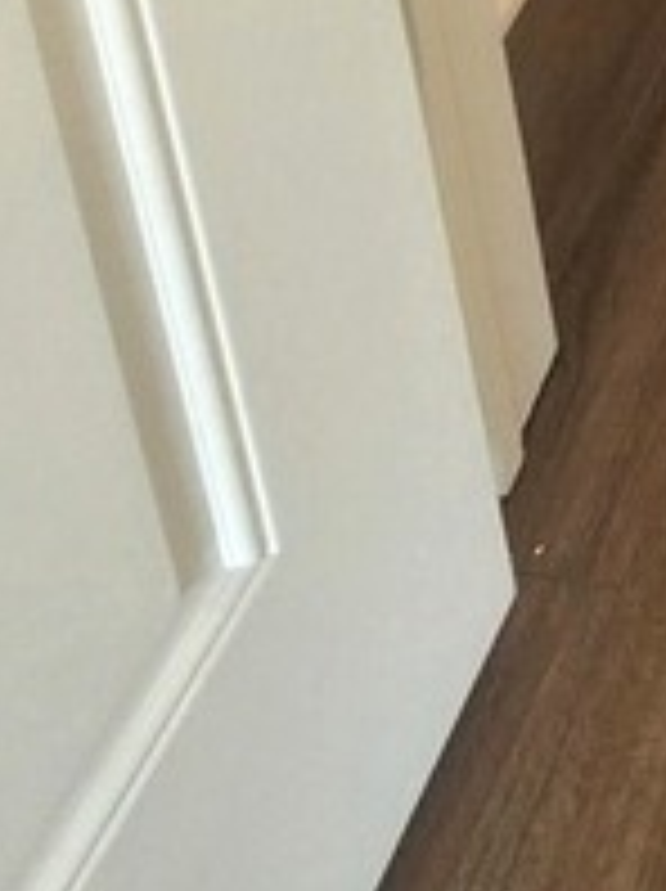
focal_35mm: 71
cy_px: -1426
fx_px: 1825
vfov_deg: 13.8
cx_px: 1282
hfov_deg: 16.4
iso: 125
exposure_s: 1/60
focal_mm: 2.2
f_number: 2.2
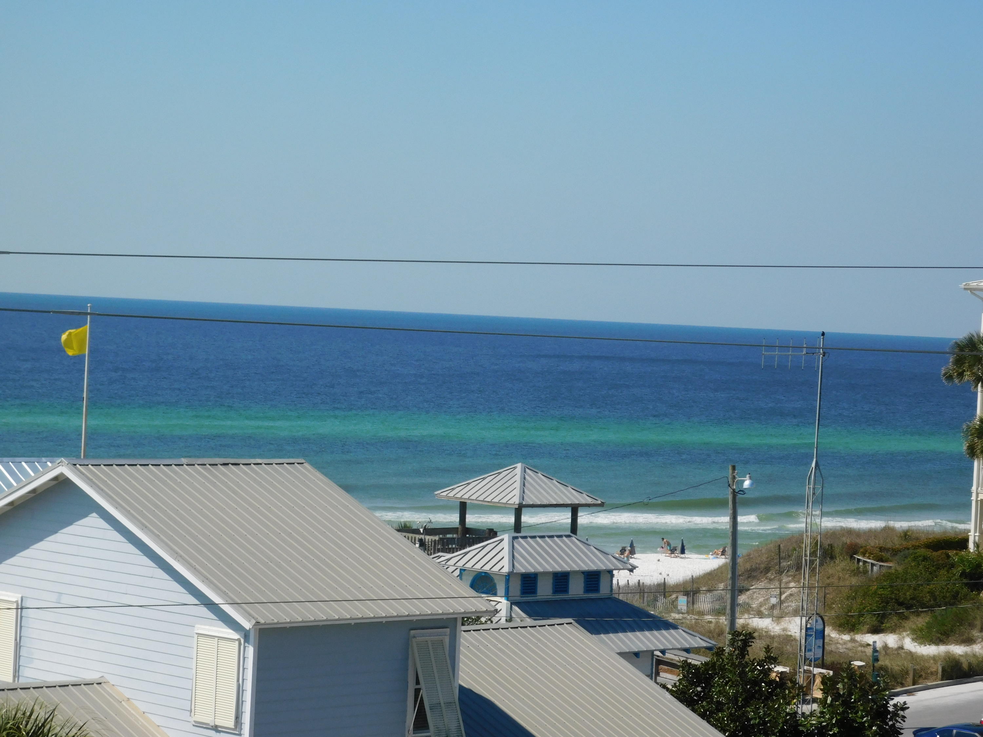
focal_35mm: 99
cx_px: 492
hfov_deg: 19.8
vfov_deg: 14.9
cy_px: 368
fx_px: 2811
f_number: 4.6
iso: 125
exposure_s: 1/1250
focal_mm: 17.6
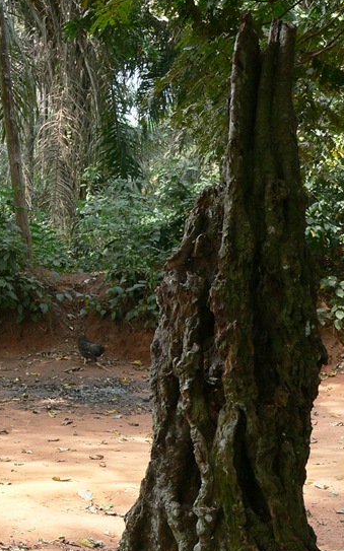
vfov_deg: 21.6
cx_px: 253
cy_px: 364
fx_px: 1441
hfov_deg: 13.6
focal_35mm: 96
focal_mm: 11.5
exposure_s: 1/160
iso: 100
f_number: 3.2
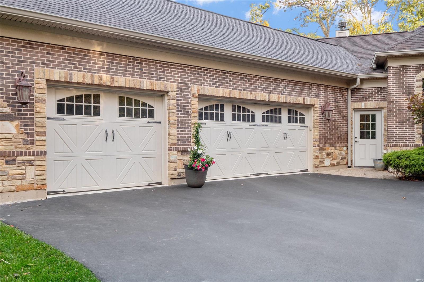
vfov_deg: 36.9
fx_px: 424
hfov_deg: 53.1
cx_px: 212
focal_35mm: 36
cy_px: 141
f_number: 6.3
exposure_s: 1/40
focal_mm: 18
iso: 400
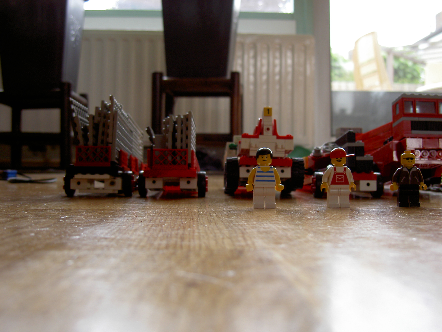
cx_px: 235
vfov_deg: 33.6
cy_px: 174
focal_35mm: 43
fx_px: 549
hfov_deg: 43.8
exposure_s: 1/60
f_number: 2.8
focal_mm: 8
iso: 100
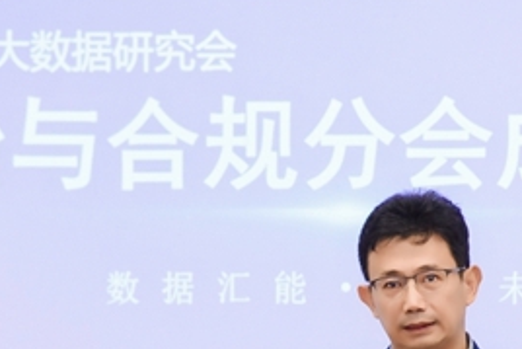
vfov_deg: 2.3
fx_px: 8646
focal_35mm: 596
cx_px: 333
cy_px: 343
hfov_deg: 3.5
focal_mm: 200
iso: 2000
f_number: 4.5
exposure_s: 1/250
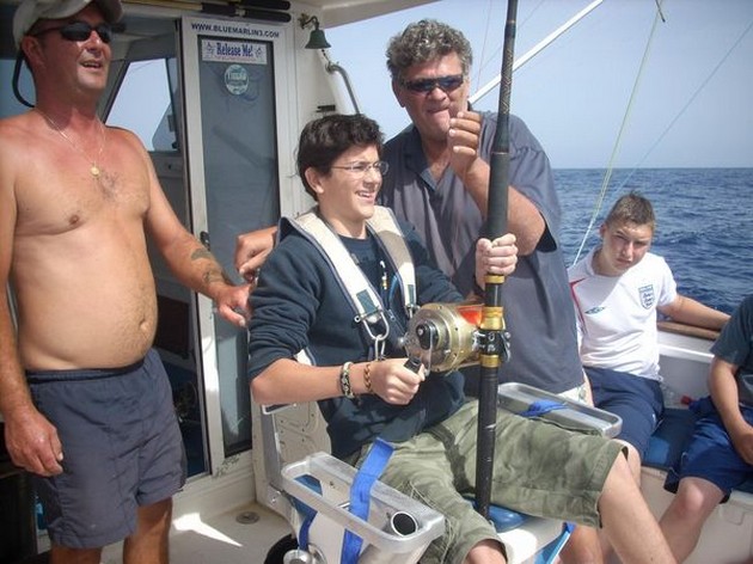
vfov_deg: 38.6
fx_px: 805
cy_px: 282
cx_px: 376
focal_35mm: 37
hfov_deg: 50.2
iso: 64
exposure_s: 1/193
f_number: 5.6
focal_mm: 6.2
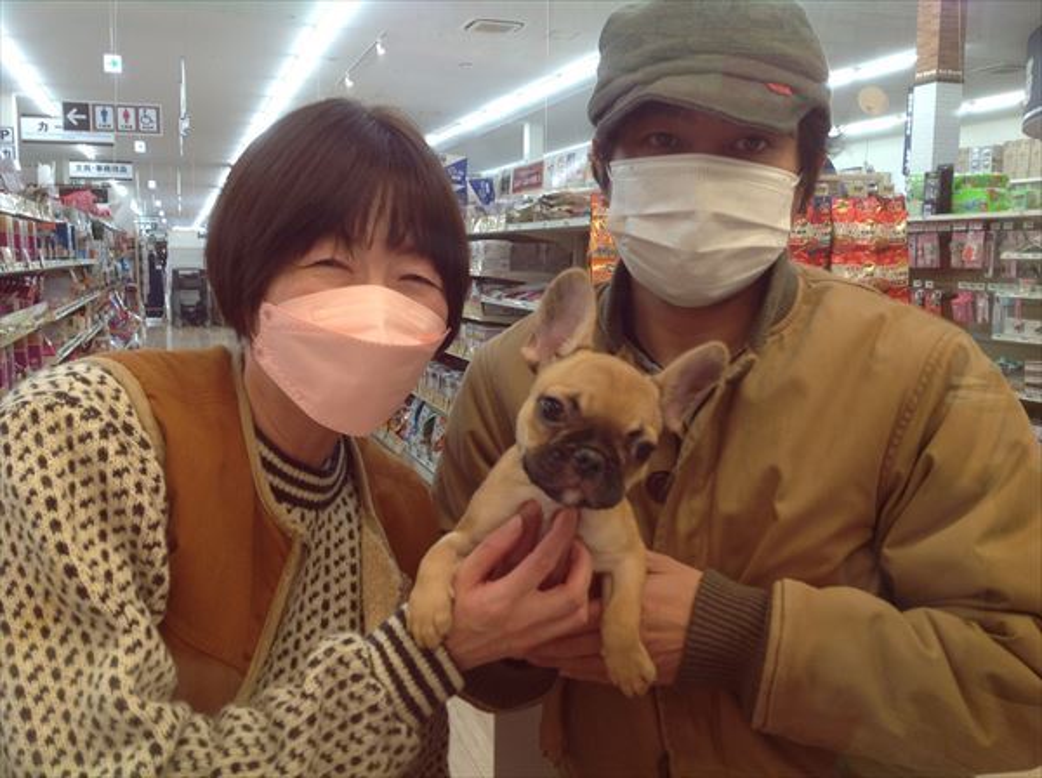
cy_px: 389
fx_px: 1052
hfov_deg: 52.7
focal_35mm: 35
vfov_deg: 40.6
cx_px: 521
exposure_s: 1/30
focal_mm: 4.28
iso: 50
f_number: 2.4
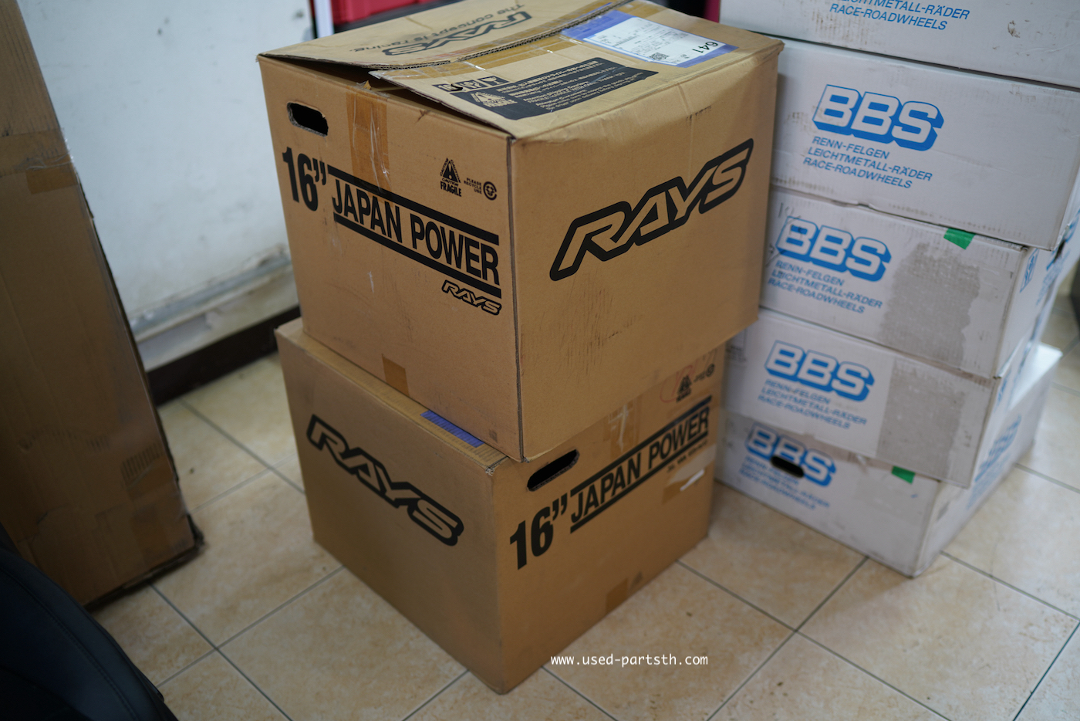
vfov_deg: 37.9
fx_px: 1050
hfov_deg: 54.4
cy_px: 360
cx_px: 540
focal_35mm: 35
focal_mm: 35
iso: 160
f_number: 2
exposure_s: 1/40
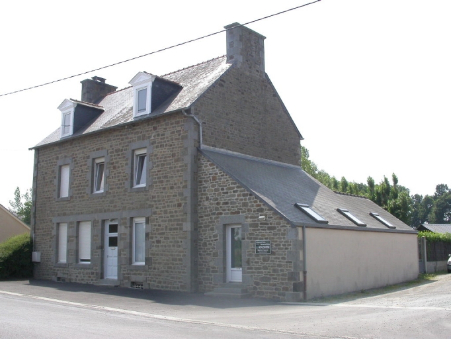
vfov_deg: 36.8
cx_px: 226
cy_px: 170
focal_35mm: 39
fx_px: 508
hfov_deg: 47.8
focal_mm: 8.2
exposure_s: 1/254
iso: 100
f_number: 6.7
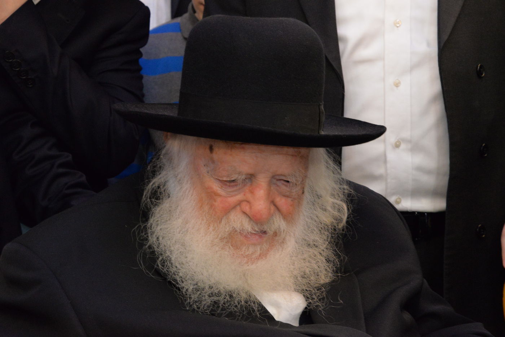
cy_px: 168
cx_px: 252
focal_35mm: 90
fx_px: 1263
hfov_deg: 22.6
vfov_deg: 15.2
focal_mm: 90
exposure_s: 1/60
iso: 6400
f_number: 11
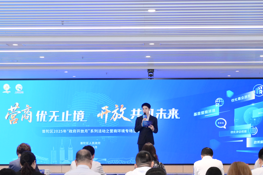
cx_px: 144
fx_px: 497
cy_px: 146
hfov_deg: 29.6
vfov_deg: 19.7
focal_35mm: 68
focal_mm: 24
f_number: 4
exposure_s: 1/200
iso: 1600
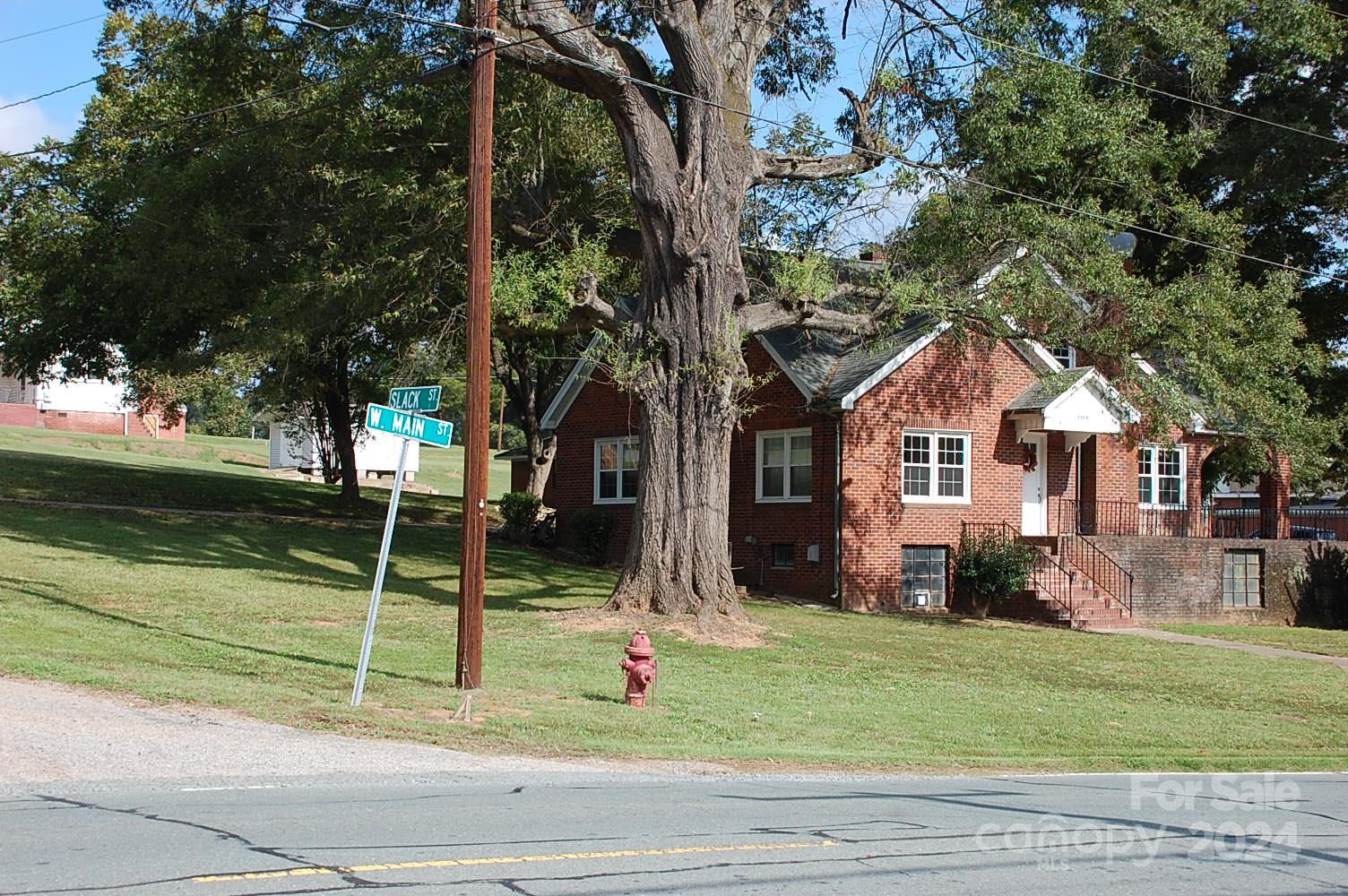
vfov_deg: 28.0
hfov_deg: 41.1
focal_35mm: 48
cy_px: 448
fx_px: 1796
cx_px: 674
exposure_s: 1/250
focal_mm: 32
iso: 200
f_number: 8
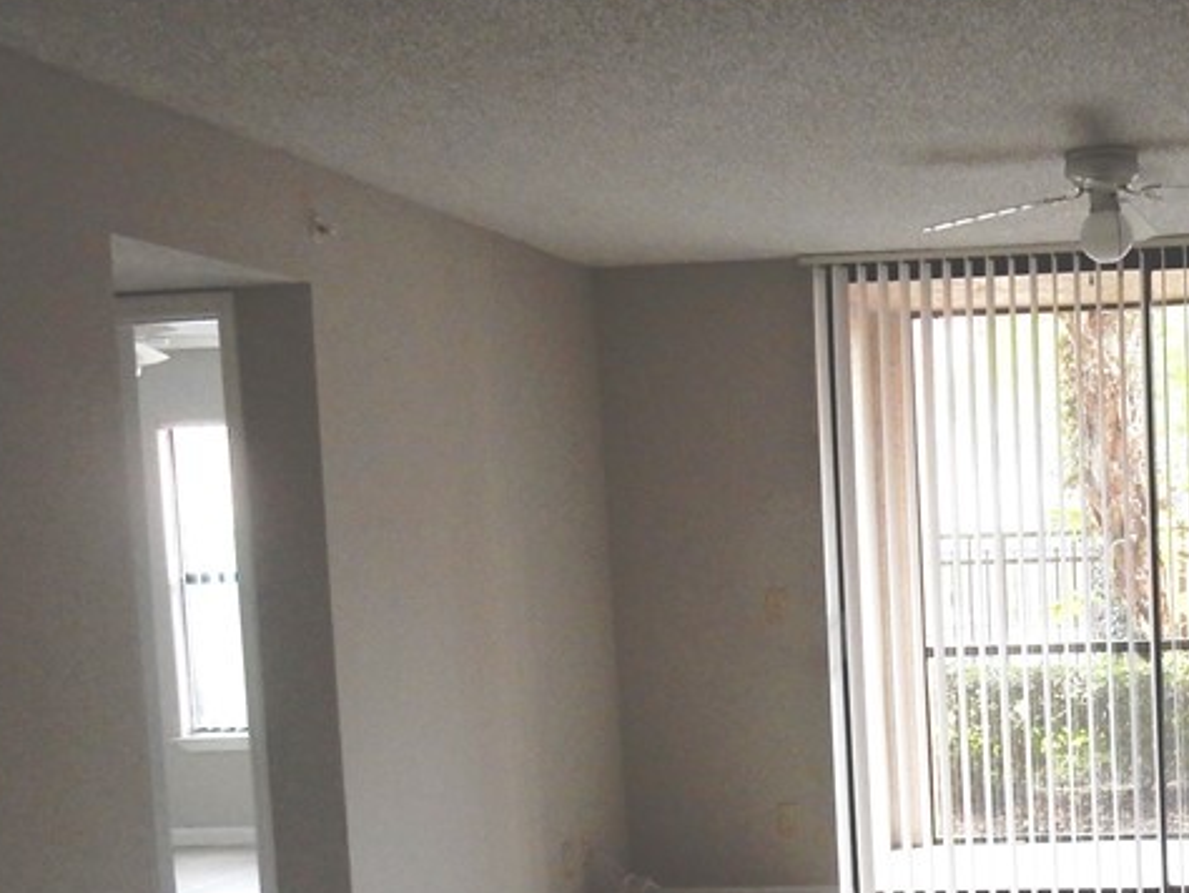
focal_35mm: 54
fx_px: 1856
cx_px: 1086
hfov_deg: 33.5
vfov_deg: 26.7
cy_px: 685
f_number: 3.7
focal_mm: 4.5
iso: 320
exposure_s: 1/30
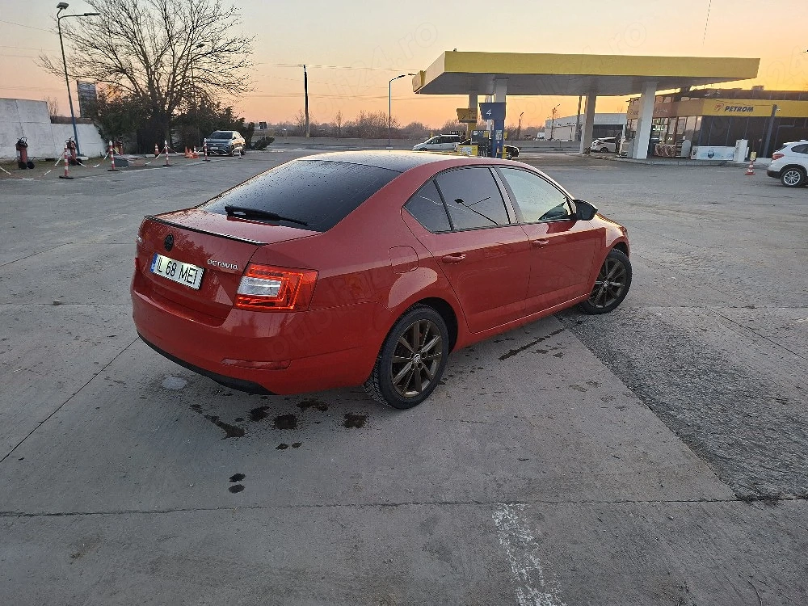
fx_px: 537
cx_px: 404
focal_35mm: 23
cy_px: 303
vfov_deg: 58.9
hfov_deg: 73.9
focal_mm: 5.54
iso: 50
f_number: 1.8
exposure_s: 1/141
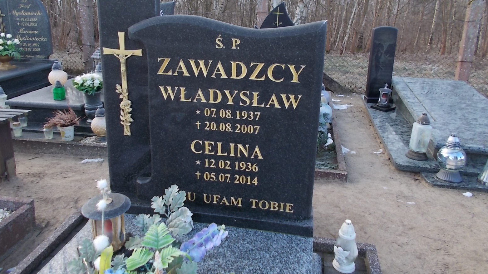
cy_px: 99
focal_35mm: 29
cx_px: 241
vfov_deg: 39.8
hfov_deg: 66.1
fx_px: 375
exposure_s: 1/125
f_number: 3.2
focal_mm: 4.6
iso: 80
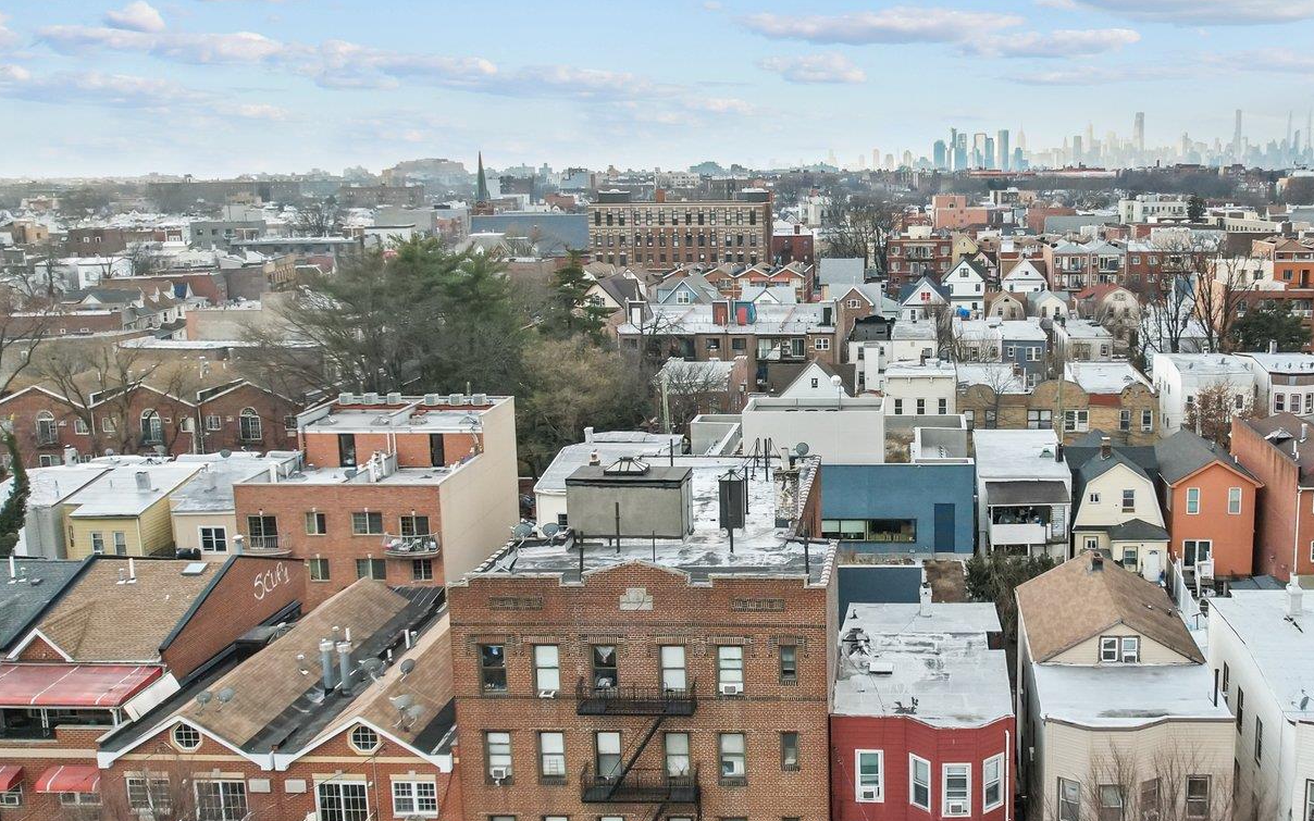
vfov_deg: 33.6
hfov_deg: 50.4
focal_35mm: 38
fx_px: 1361
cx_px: 902
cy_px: 409
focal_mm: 8.38
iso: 800
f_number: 2.8
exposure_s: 1/200
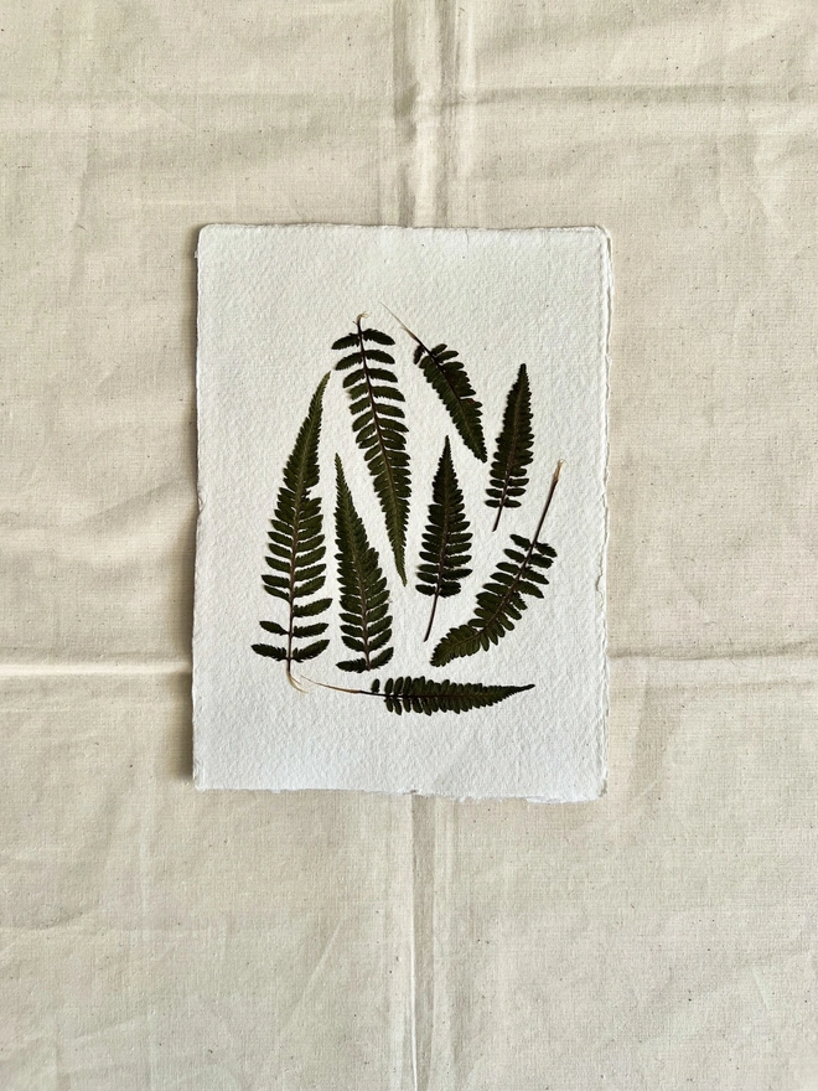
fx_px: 819
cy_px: 546
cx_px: 409
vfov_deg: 67.3
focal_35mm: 26
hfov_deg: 53.1
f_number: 1.5
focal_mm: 5.7
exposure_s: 1/121
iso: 80
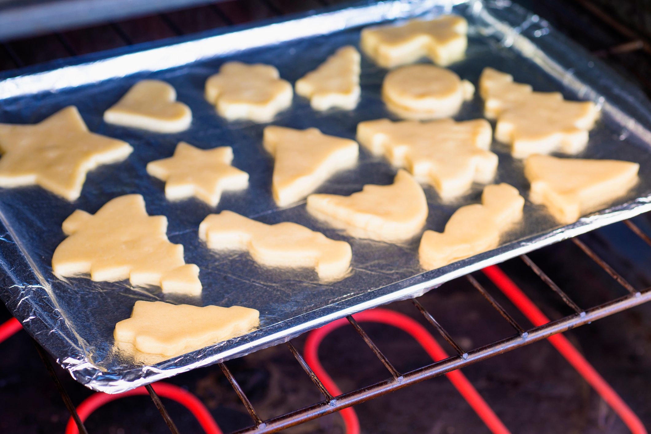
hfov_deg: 33.4
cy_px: 217
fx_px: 1085
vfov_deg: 22.6
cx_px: 326
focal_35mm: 60
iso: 100
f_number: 5.6
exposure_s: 3
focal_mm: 60
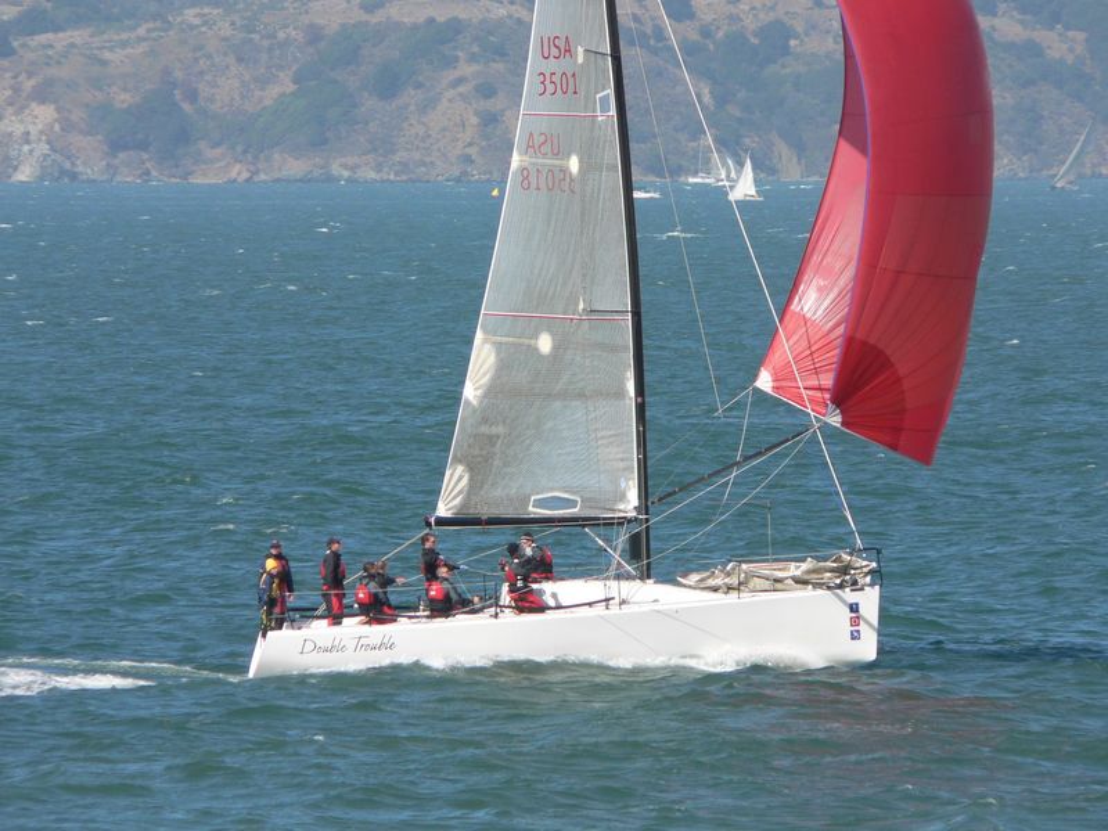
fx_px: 13828
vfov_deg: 3.4
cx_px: 554
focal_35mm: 432
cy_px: 416
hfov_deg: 4.6
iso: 80
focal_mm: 72
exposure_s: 1/400
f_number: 5
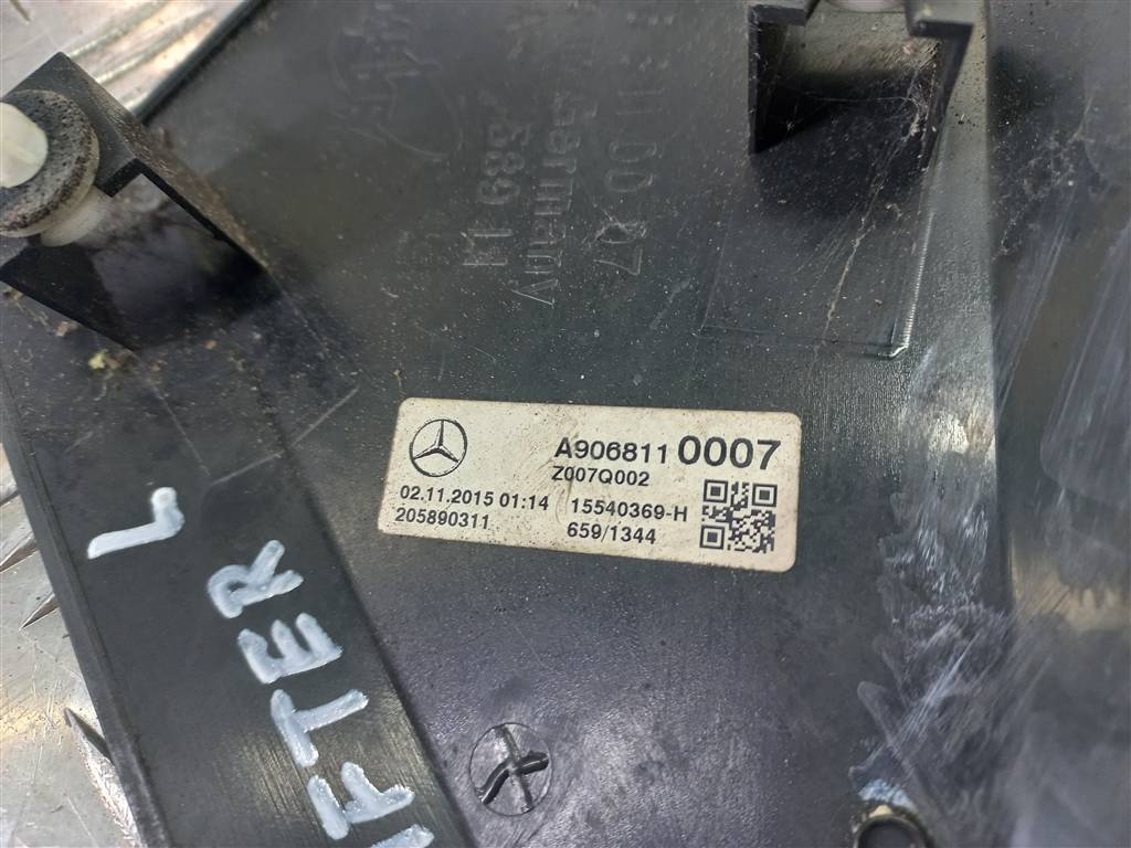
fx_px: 817
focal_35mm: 25
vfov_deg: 54.9
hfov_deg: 69.4
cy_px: 424
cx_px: 566
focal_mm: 4.6
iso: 100
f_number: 1.8
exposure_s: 1/50
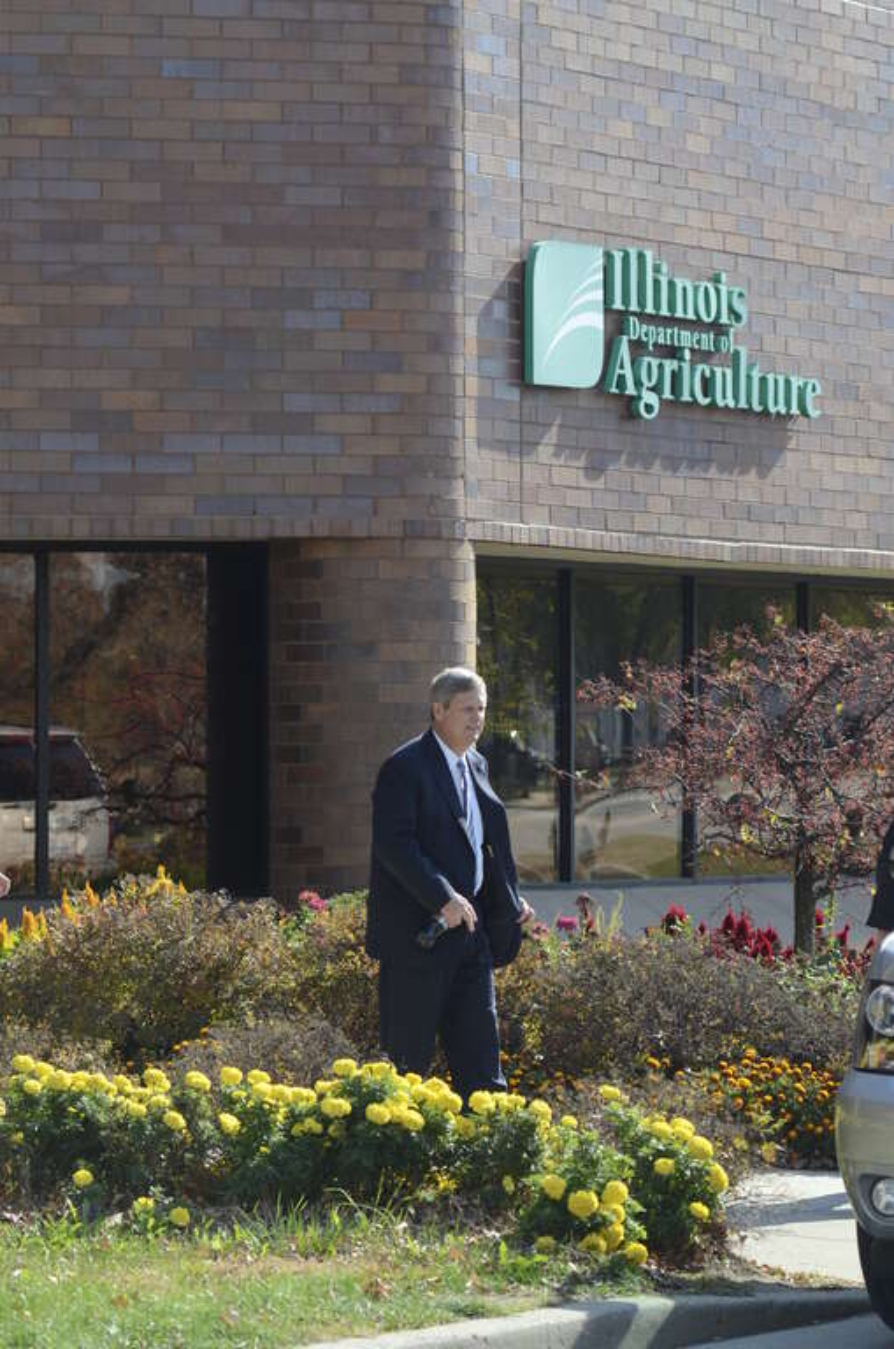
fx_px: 6283
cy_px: 674
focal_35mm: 168
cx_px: 447
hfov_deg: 8.1
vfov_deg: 12.3
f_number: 6.3
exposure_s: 1/640
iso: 250
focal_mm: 112
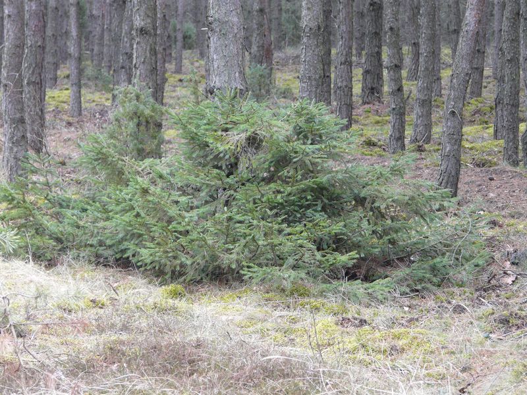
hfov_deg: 10.4
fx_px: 2893
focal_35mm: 190
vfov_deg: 7.8
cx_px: 264
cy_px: 198
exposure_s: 1/60
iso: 200
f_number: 3.6
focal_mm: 31.3
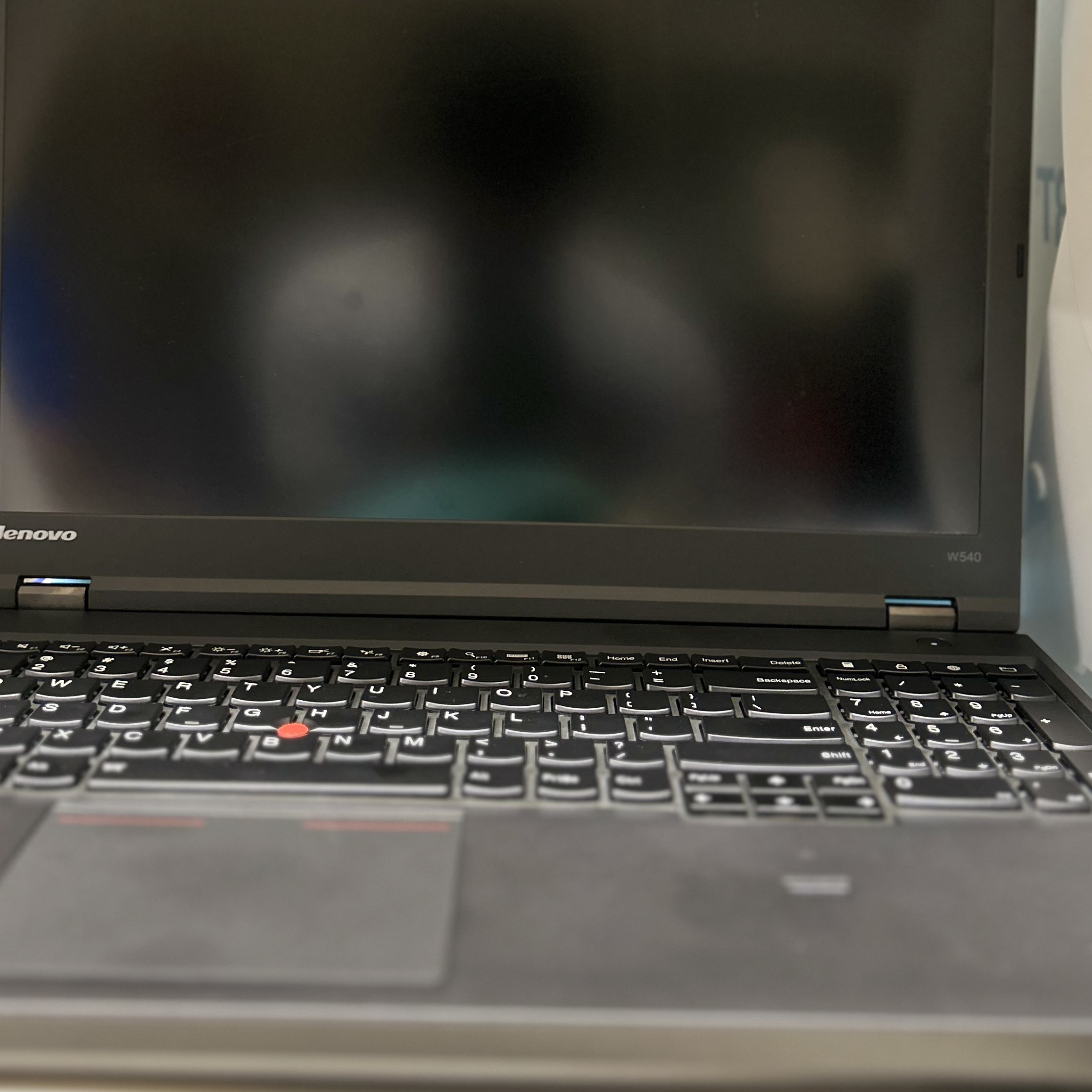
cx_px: 546
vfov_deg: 41.0
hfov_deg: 41.9
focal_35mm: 40
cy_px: 322
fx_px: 1428
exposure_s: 1/60
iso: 320
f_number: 1.5
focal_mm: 5.7
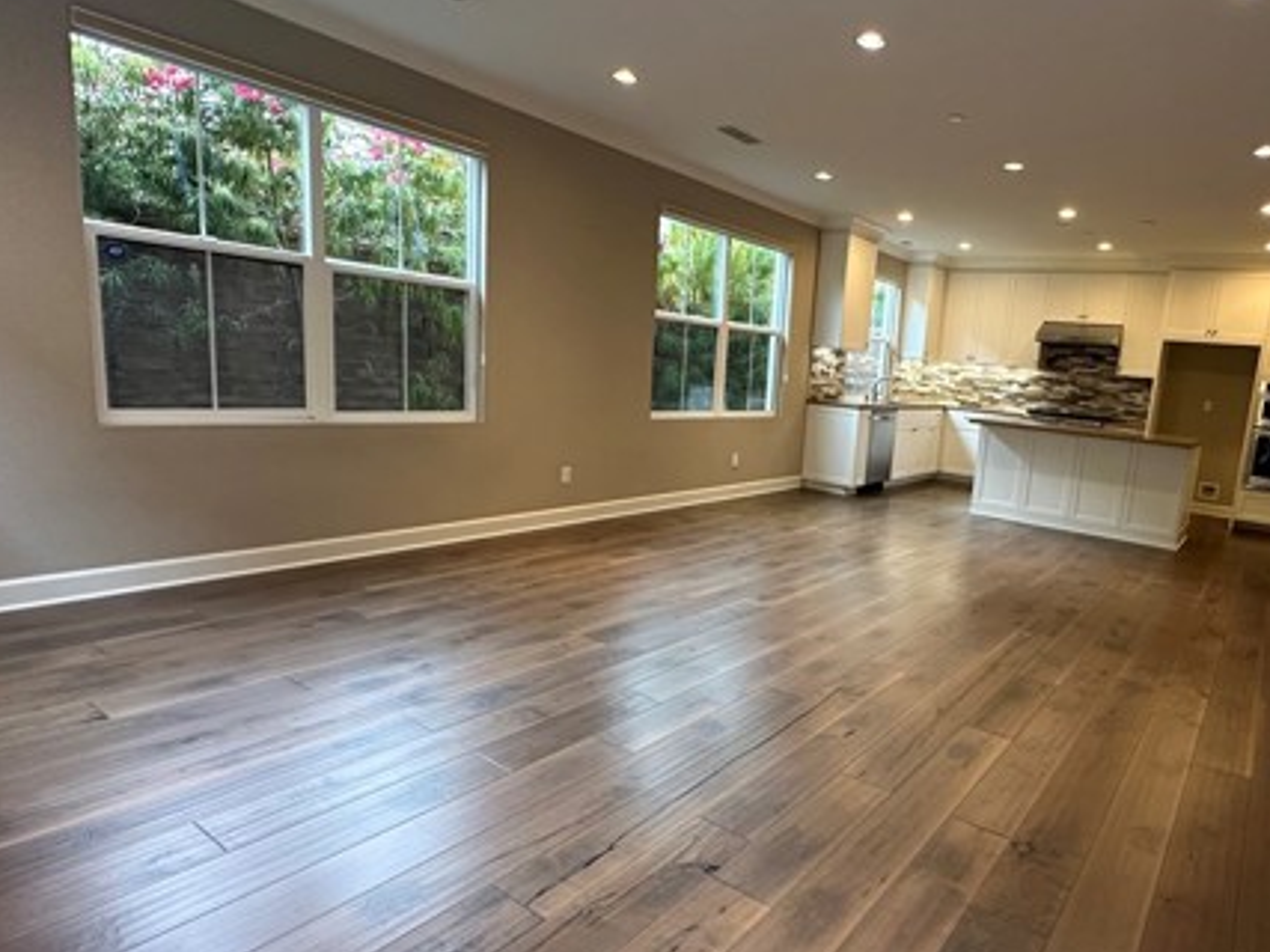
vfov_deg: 63.4
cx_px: 842
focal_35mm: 21
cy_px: 494
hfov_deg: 76.6
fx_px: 770
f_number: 2.2
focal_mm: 2.22
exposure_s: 1/120
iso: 250
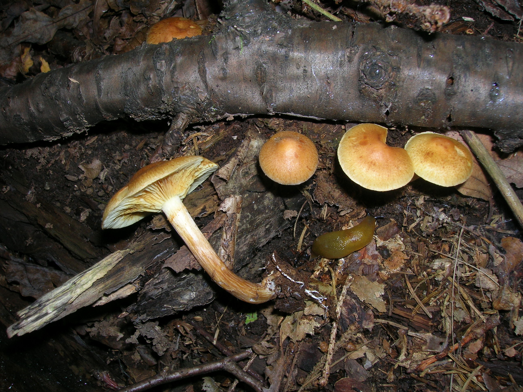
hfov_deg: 54.0
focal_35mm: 34
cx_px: 262
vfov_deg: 41.8
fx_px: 514
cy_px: 196
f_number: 4.9
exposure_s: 1/60.1
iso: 50
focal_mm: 5.7
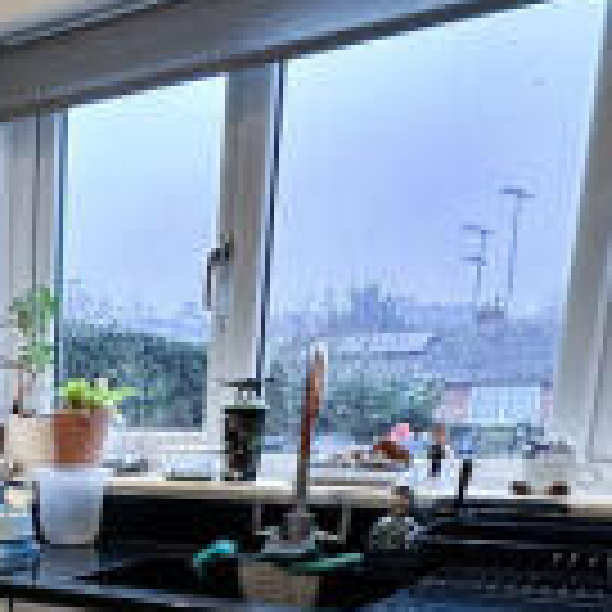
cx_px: -223
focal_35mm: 53
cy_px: 637
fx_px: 1060
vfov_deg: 29.7
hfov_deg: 26.4
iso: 250
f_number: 2.2
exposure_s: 1/100
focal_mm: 2.22
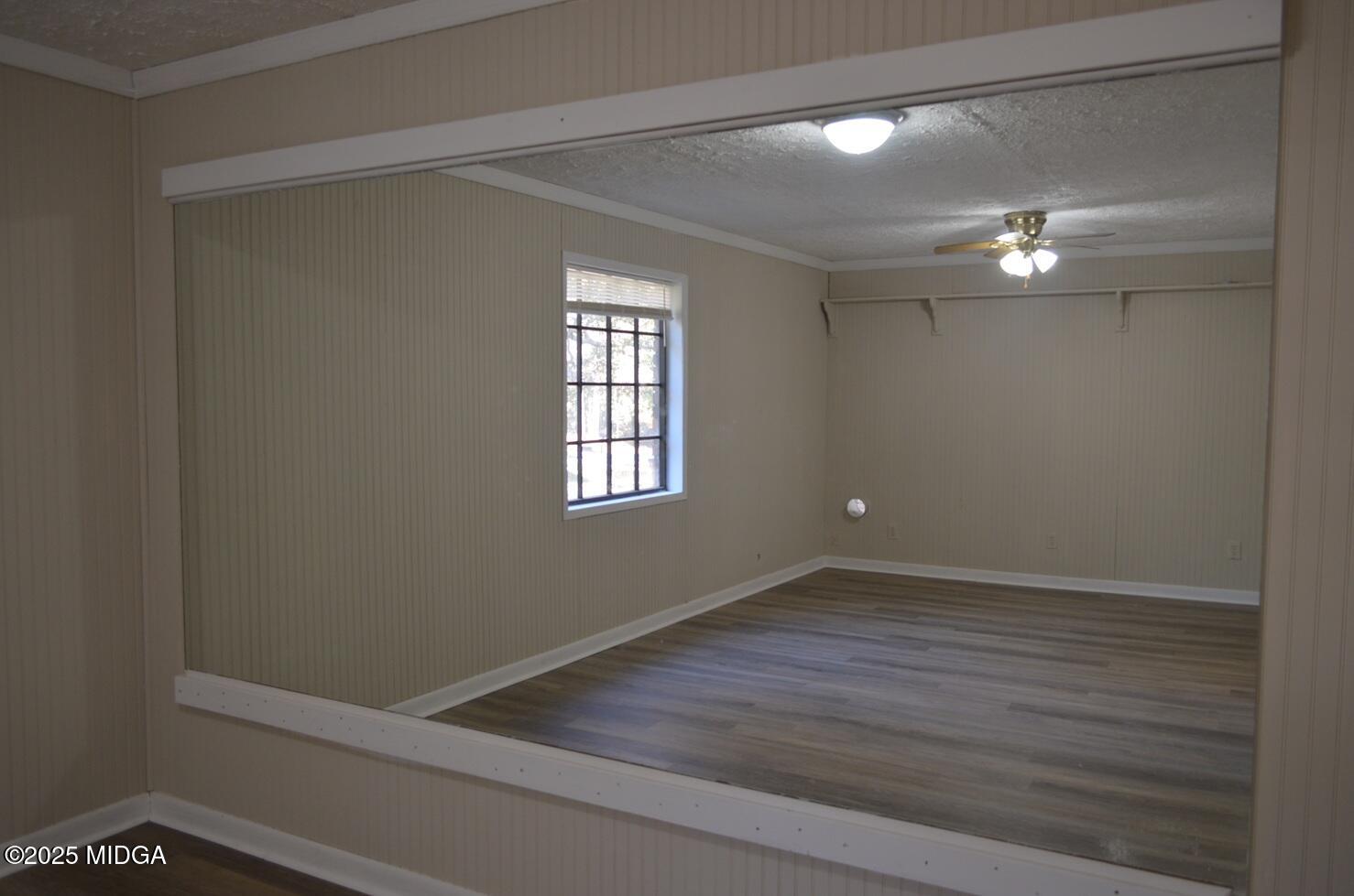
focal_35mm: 27
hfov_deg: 67.5
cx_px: 677
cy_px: 448
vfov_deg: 47.7
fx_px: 1013
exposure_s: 1/60
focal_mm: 18
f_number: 3.5
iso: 400
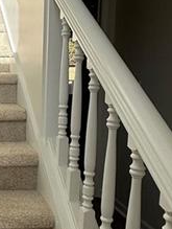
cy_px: 111
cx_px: -42
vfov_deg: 38.8
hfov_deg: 26.1
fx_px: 324
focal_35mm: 49
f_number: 2.2
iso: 64
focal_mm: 2.22
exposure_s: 1/760
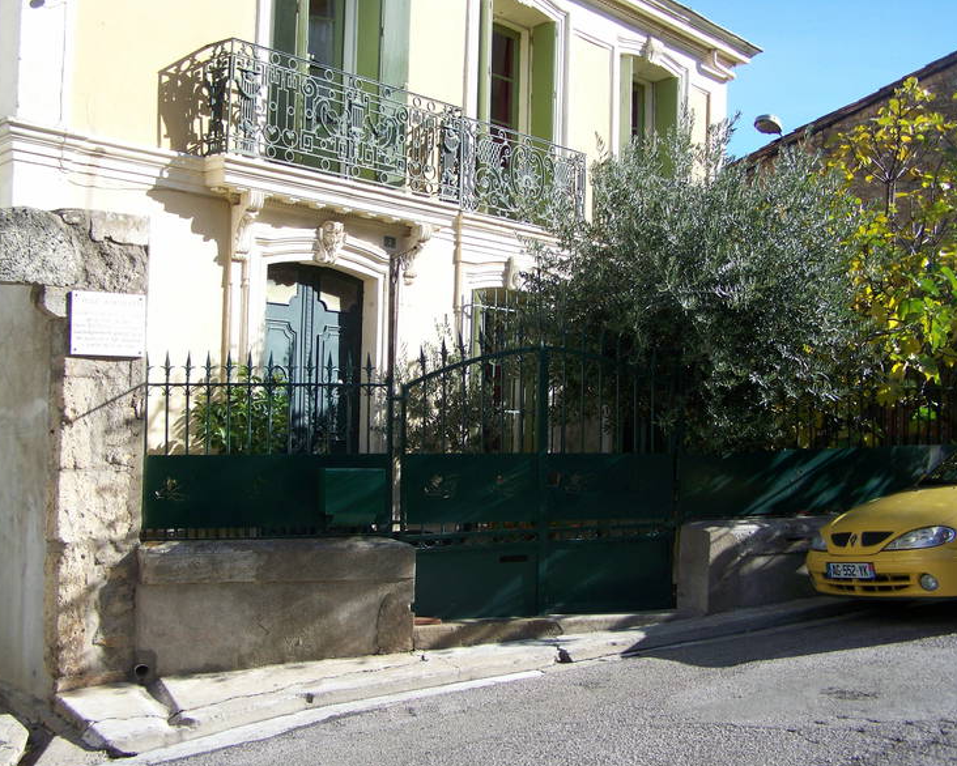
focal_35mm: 40
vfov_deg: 37.4
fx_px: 1133
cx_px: 476
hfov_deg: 45.8
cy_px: 386
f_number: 2.8
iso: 64
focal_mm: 6.3
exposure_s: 1/500
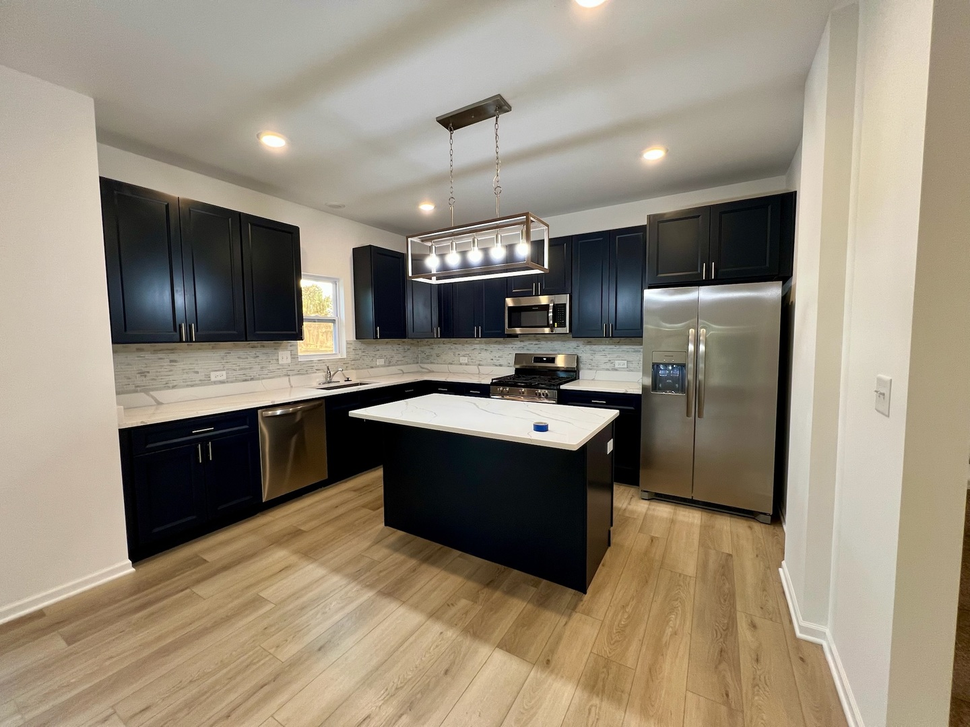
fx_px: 364
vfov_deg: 89.9
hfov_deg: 106.2
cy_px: 364
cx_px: 485
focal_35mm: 13
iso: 160
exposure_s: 1/60
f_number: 1.8
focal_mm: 1.57
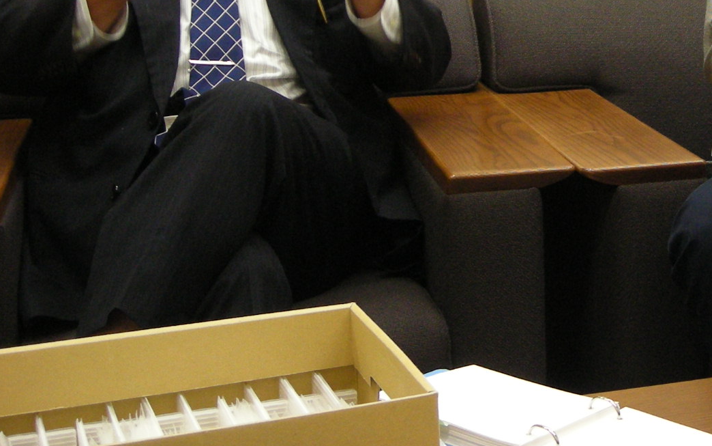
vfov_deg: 16.1
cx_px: 650
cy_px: -30
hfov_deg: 25.3
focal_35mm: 79
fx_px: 1533
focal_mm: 6.3
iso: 200
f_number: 3.2
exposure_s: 1/31
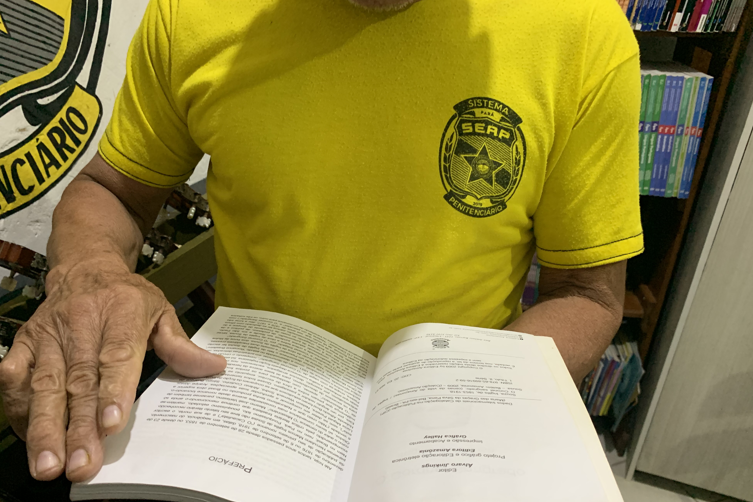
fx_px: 586
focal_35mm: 28
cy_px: 284
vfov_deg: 46.3
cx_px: 371
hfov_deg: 65.5
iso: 250
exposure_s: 1/60
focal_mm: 4.25
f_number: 1.8
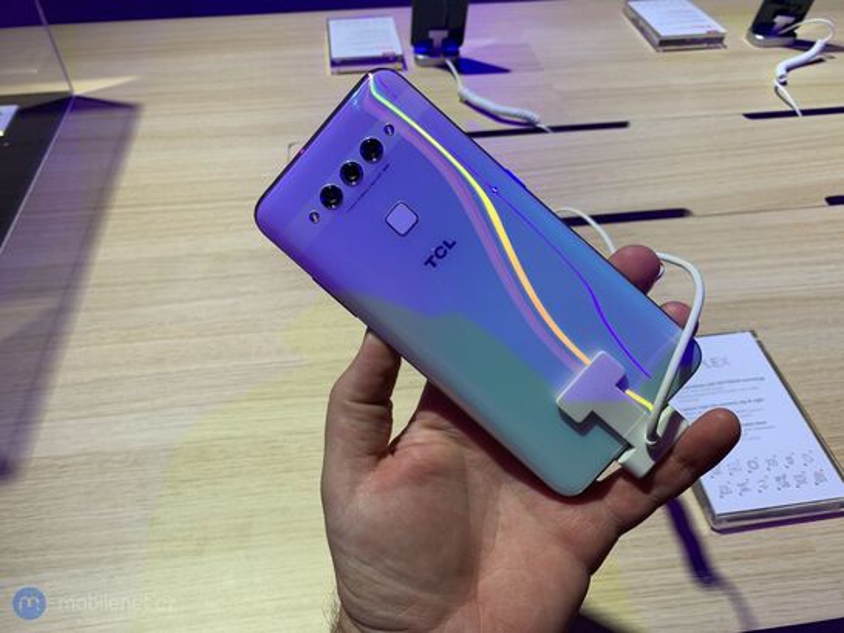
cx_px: 422
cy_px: 316
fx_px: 634
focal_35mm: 26
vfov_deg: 53.1
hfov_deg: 67.3
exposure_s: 1/111
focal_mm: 4.25
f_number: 1.8
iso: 64
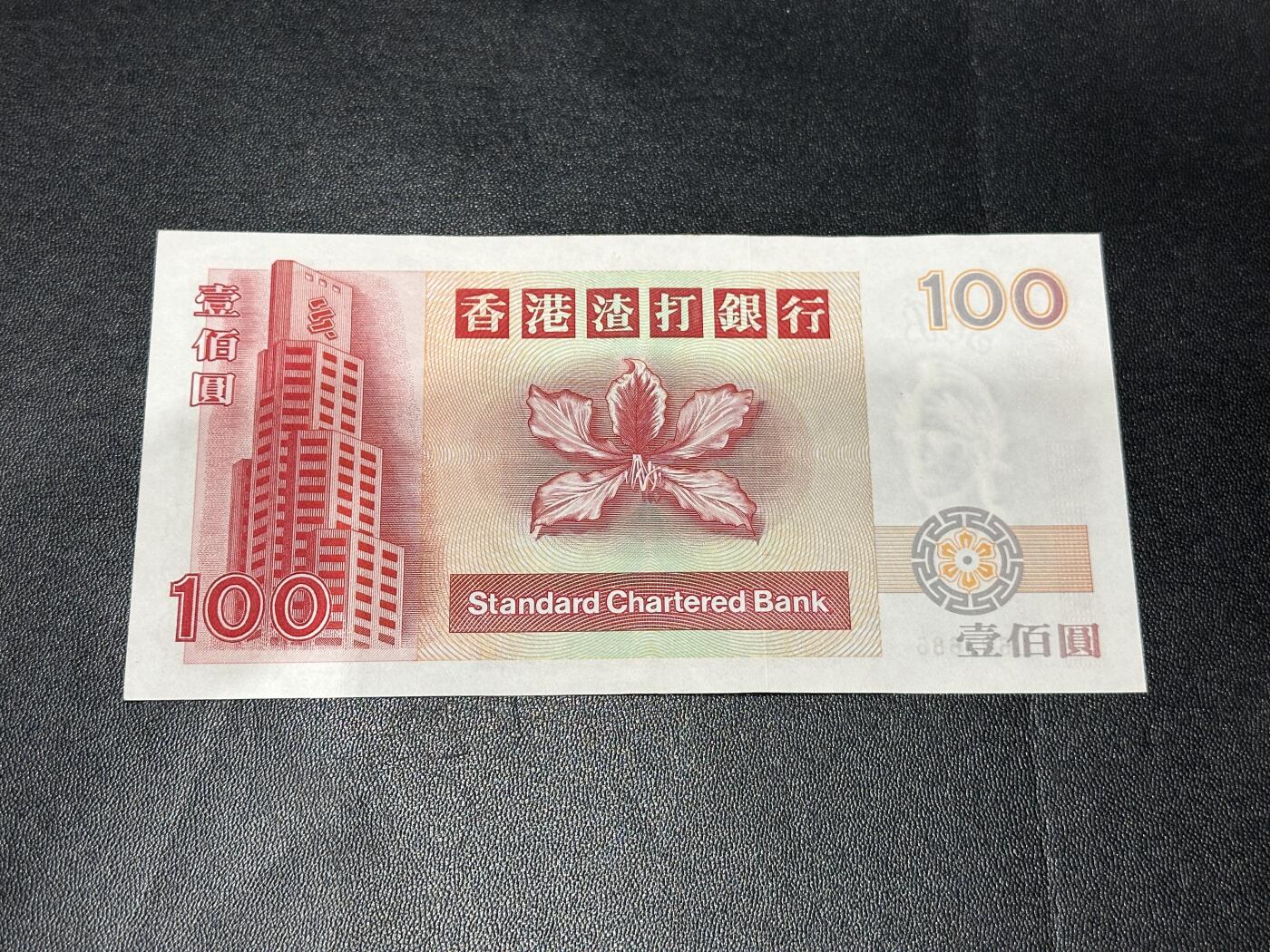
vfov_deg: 30.3
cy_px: 476
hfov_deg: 39.7
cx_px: 635
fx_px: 1761
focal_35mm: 48
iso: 100
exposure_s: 1/50
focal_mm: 6.86
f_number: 1.78
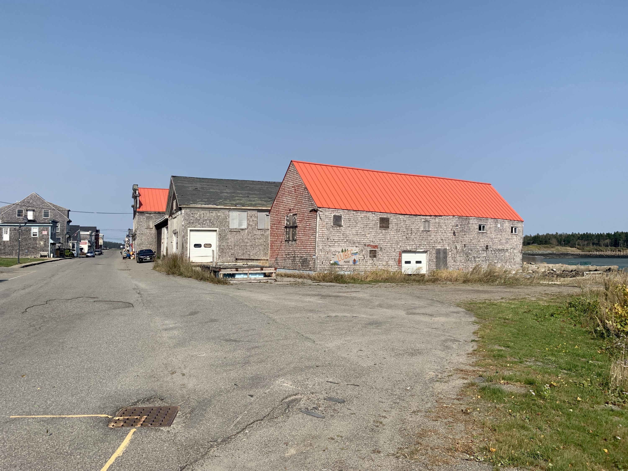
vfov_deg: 53.1
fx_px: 472
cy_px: 236
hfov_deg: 67.3
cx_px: 314
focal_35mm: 26
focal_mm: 4.25
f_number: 1.8
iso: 25
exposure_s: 1/3086
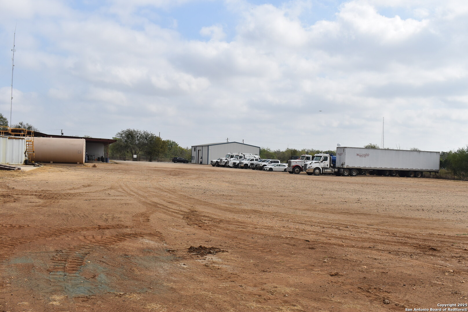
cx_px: 234
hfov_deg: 53.1
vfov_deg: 36.9
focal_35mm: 36
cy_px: 156
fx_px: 468
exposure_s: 1/320
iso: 100
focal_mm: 24
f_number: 9
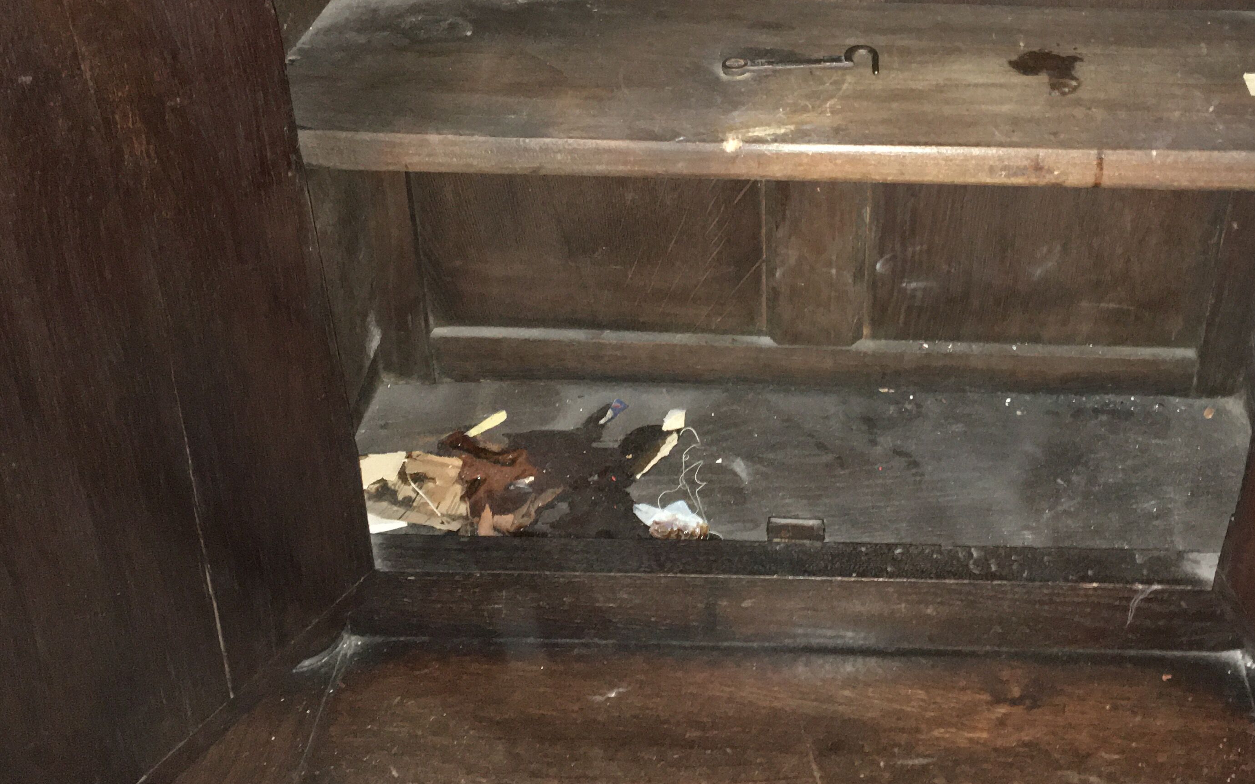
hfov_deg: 43.7
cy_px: 162
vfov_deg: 28.0
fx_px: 1539
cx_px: 838
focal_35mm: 45
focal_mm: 4.15
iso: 250
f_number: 2.2
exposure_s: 1/17
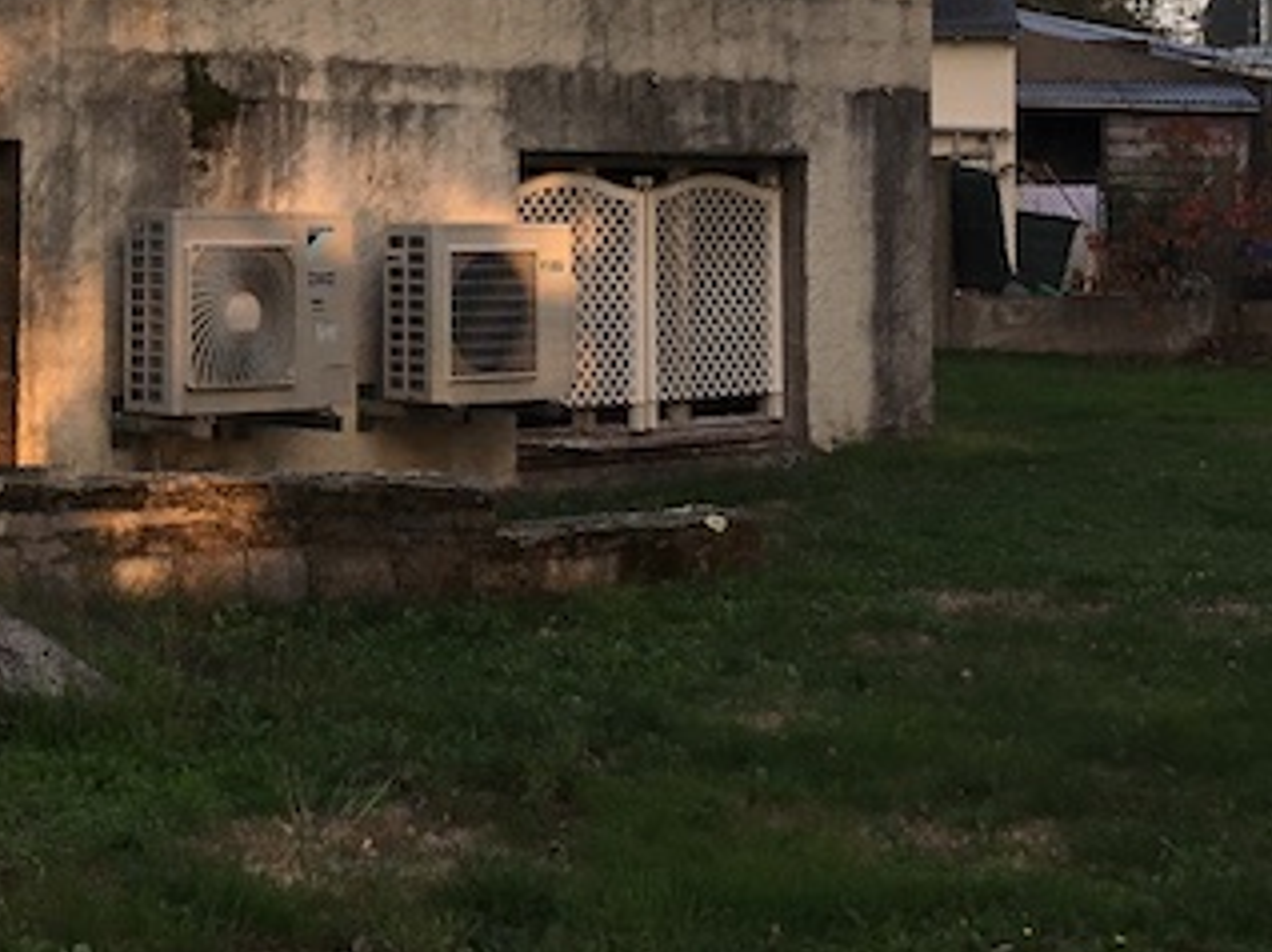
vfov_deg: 19.7
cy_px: 56
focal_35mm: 73
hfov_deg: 25.6
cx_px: 64
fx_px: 2680
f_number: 2.2
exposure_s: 1/306
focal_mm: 4.15
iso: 25
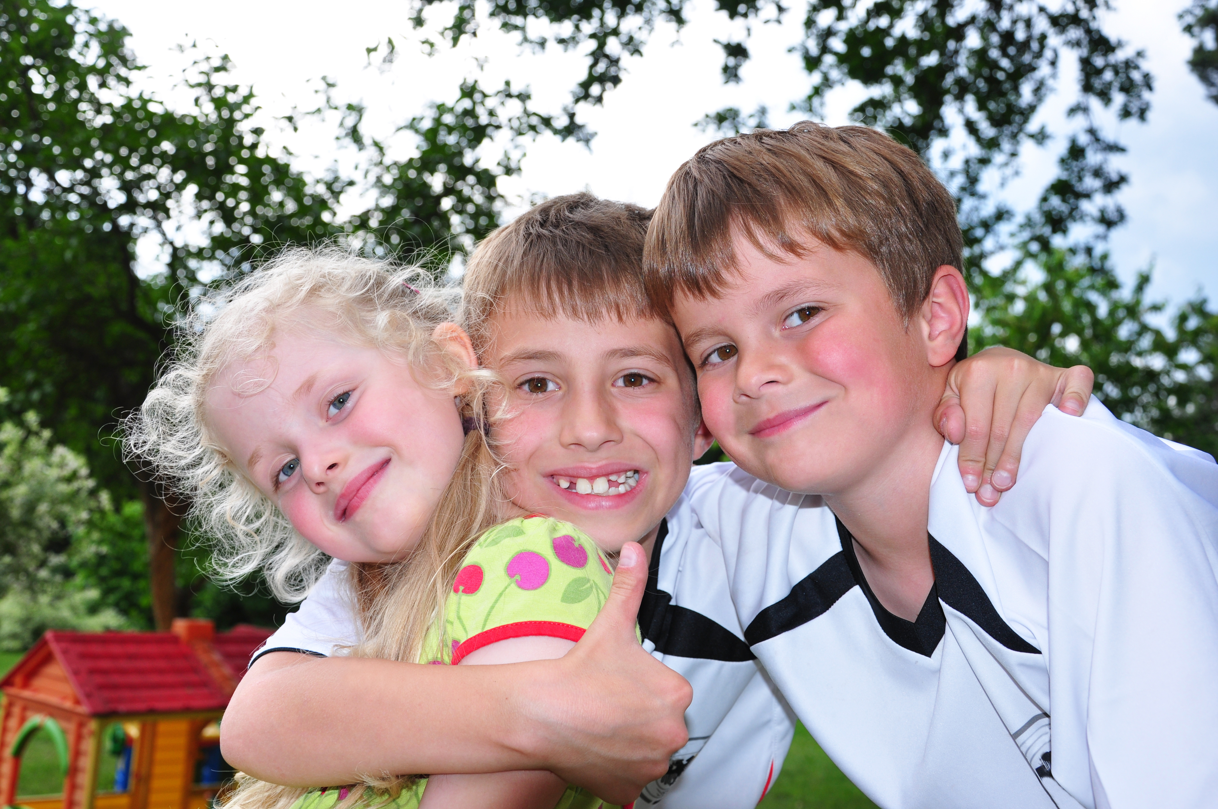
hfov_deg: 43.7
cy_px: 404
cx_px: 609
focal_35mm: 45
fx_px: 1521
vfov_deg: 29.8
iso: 200
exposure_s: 1/125
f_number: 7.1
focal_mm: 30
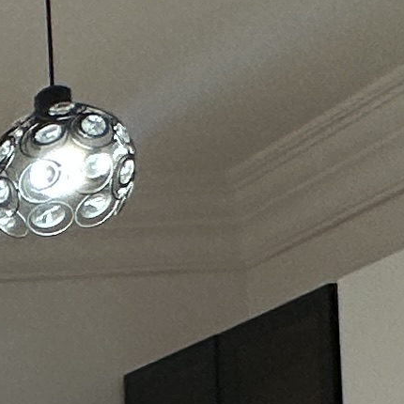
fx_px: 1532
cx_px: -865
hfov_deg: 10.2
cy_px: 732
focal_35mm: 116
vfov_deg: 13.5
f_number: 2.2
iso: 40
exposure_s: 1/231
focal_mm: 2.22
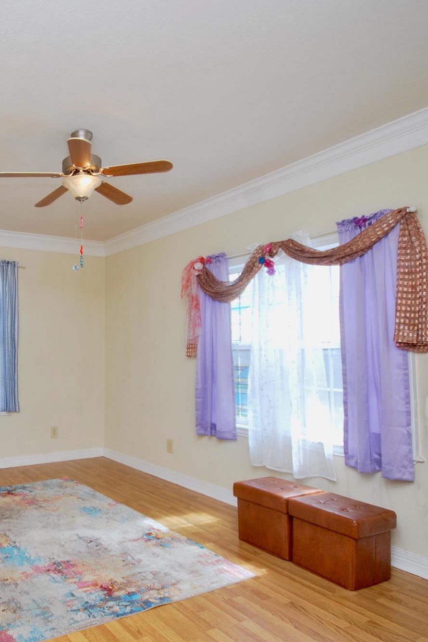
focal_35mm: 23
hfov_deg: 48.1
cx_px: 27
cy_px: 320
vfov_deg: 76.1
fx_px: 410
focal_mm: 10
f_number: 5.6
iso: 200
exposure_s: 1/125
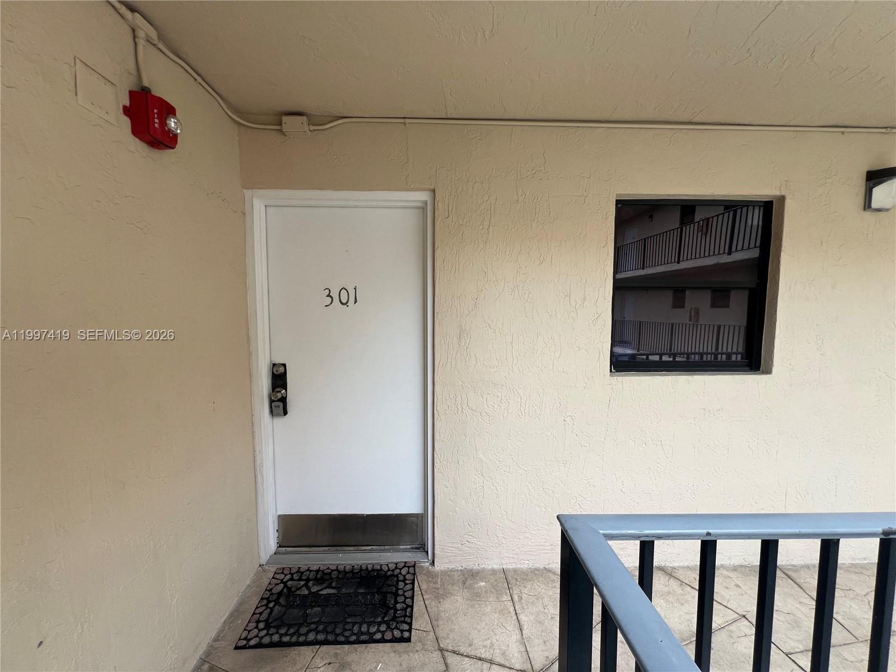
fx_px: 336
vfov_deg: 89.9
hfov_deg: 106.2
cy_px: 336
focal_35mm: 13
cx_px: 448
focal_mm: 1.57
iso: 40
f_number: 1.8
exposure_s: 1/99
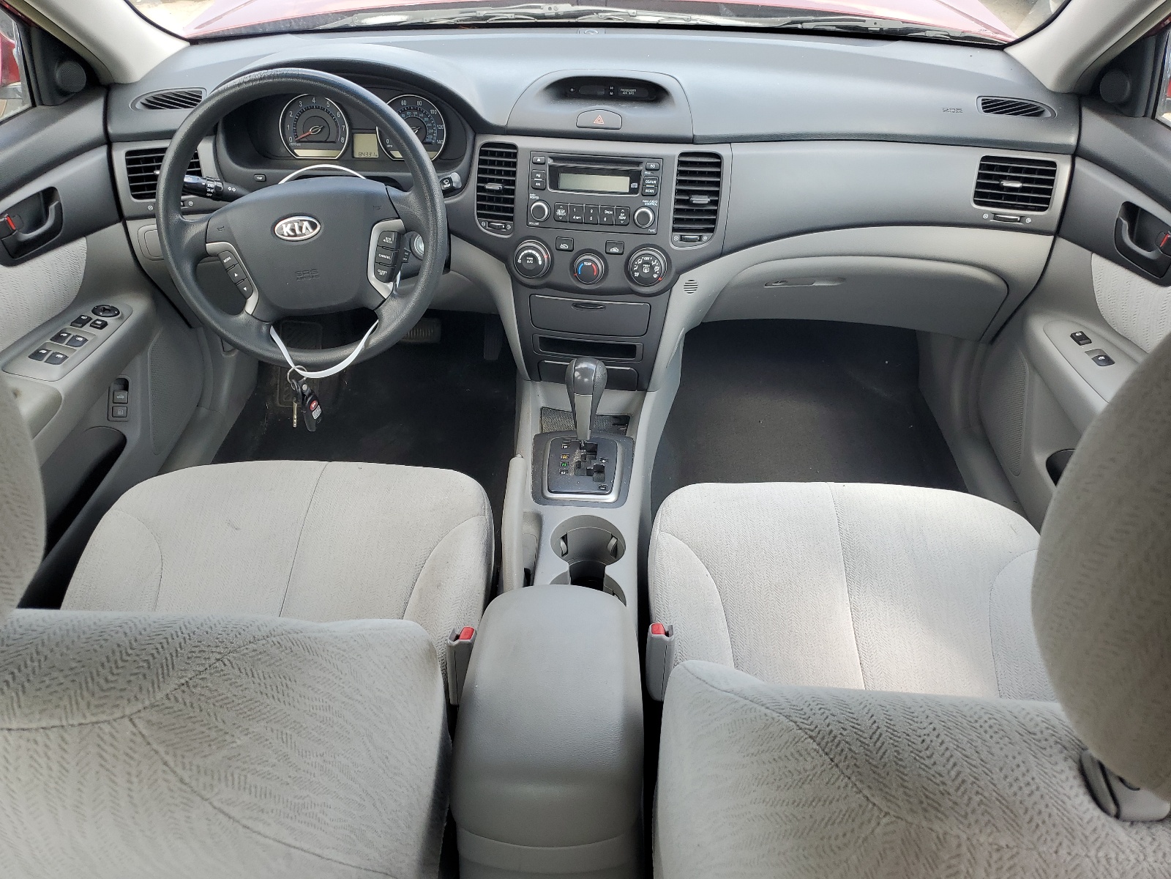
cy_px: 440
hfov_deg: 67.3
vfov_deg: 53.1
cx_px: 586
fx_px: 880
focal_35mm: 26
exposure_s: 1/238
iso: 50
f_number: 1.5
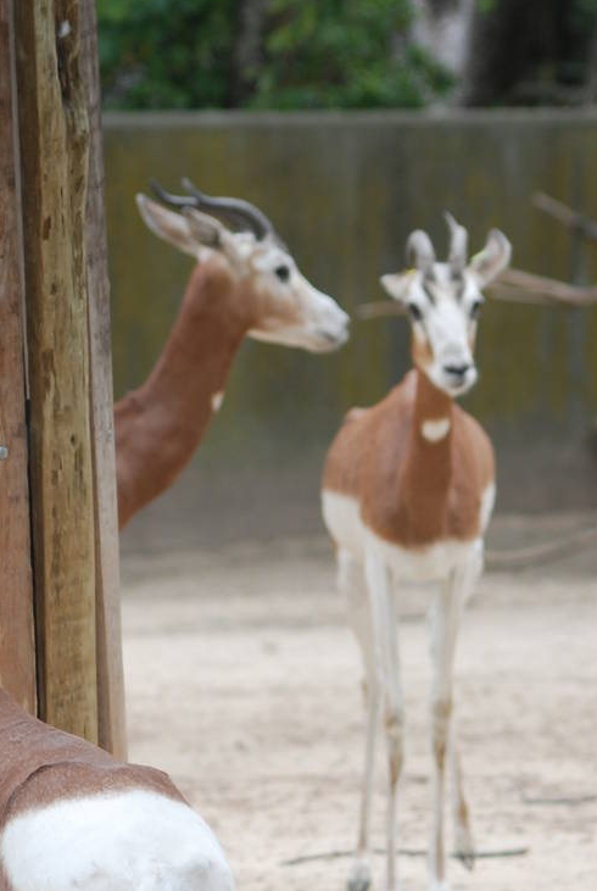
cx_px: 5
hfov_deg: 3.8
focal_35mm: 361
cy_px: 781
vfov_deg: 5.7
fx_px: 8945
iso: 200
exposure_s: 1/320
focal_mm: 110
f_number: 5
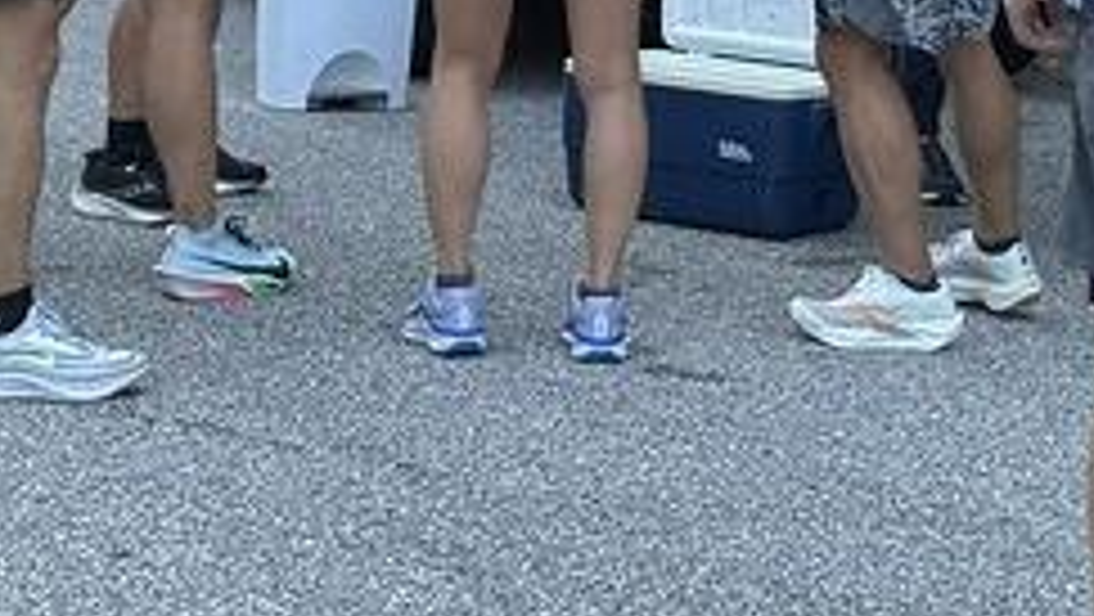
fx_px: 4325
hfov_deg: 14.4
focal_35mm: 149
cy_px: -310
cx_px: 846
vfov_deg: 8.0
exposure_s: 1/107
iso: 50
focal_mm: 5.96
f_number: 1.6
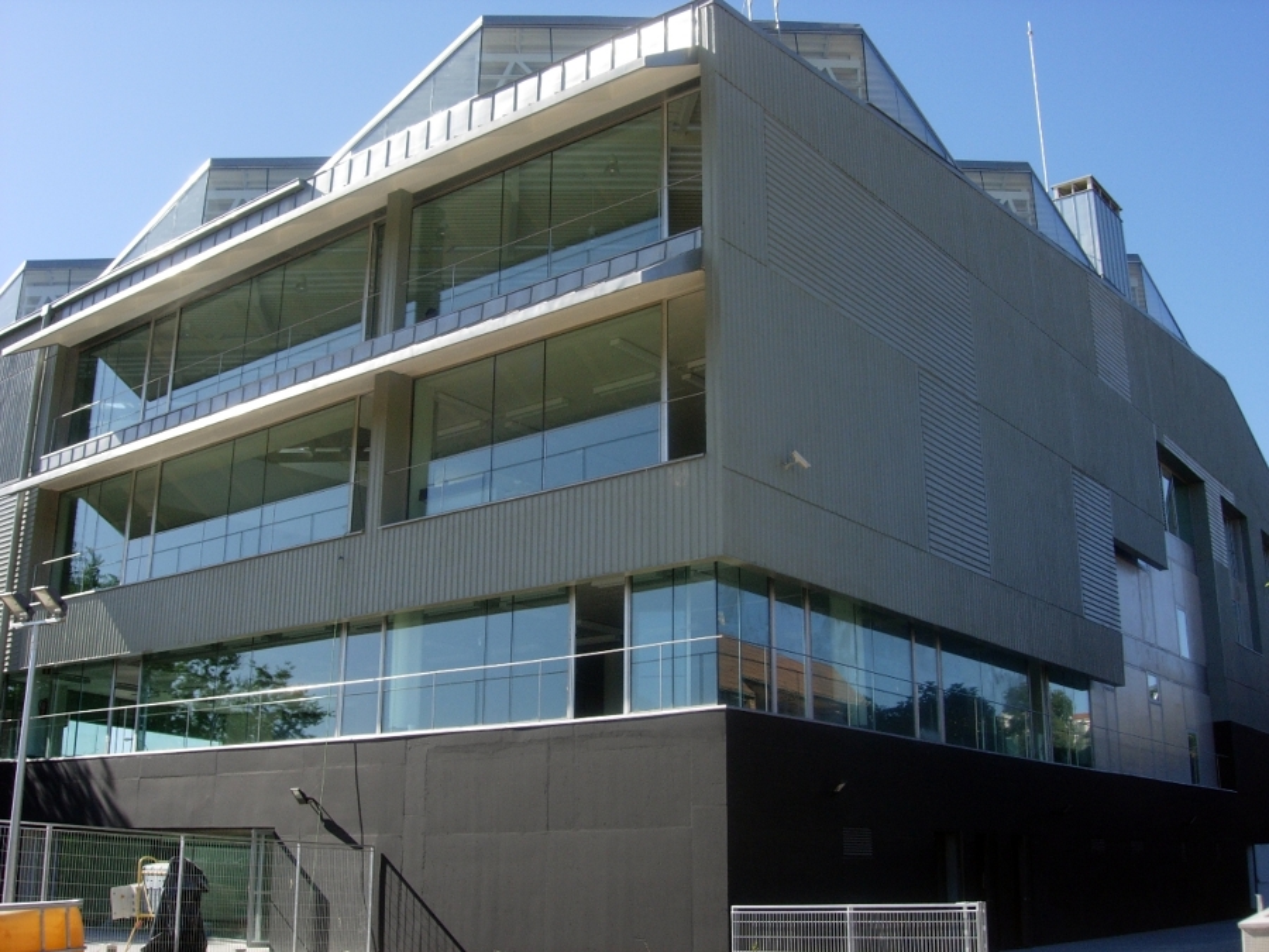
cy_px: 476
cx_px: 634
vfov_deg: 37.7
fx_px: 1393
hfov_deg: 49.0
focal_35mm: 38
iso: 64
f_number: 4.8
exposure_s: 1/373
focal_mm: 7.8
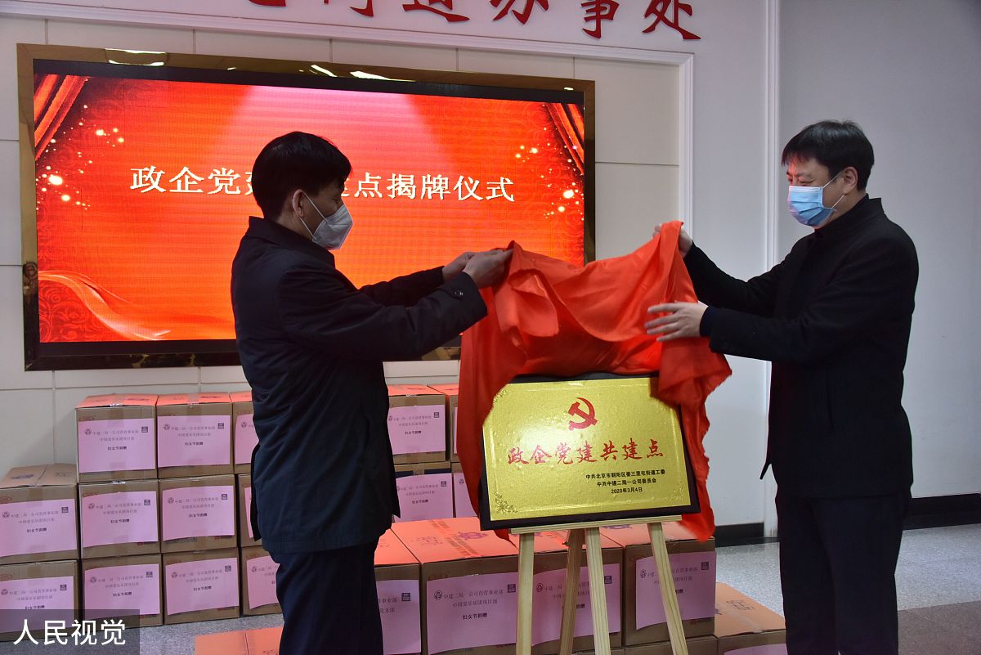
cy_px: 328
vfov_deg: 37.9
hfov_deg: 54.4
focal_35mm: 35
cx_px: 490
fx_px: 954
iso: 2000
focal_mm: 35
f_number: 5.6
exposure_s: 1/125
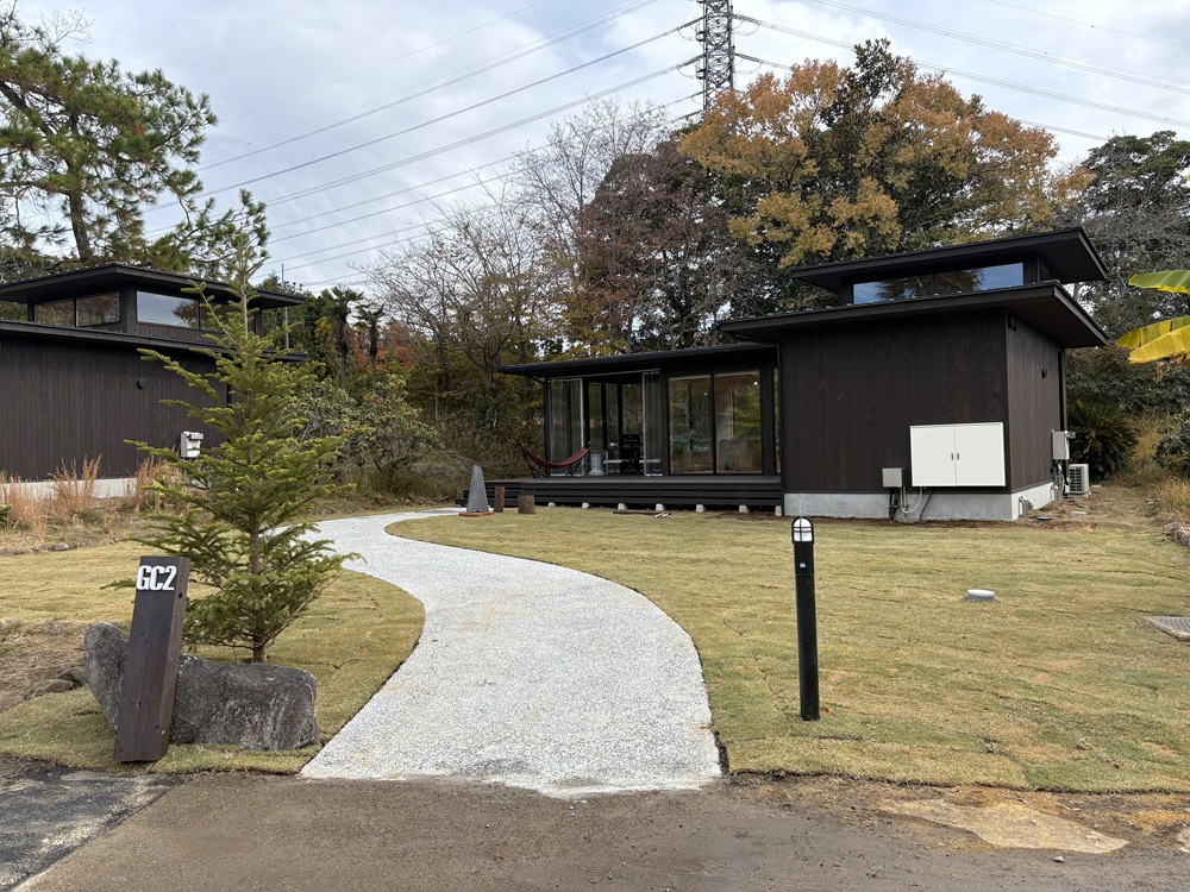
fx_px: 894
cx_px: 595
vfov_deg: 53.1
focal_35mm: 26
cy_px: 446
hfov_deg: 67.3
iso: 50
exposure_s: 1/1953
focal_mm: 5.96
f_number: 1.6
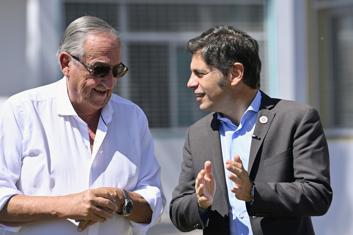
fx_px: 1765
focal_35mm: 180
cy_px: 118
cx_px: 176
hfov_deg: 11.4
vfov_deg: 7.6
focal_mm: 180
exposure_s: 1/2000
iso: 200
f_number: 4.5
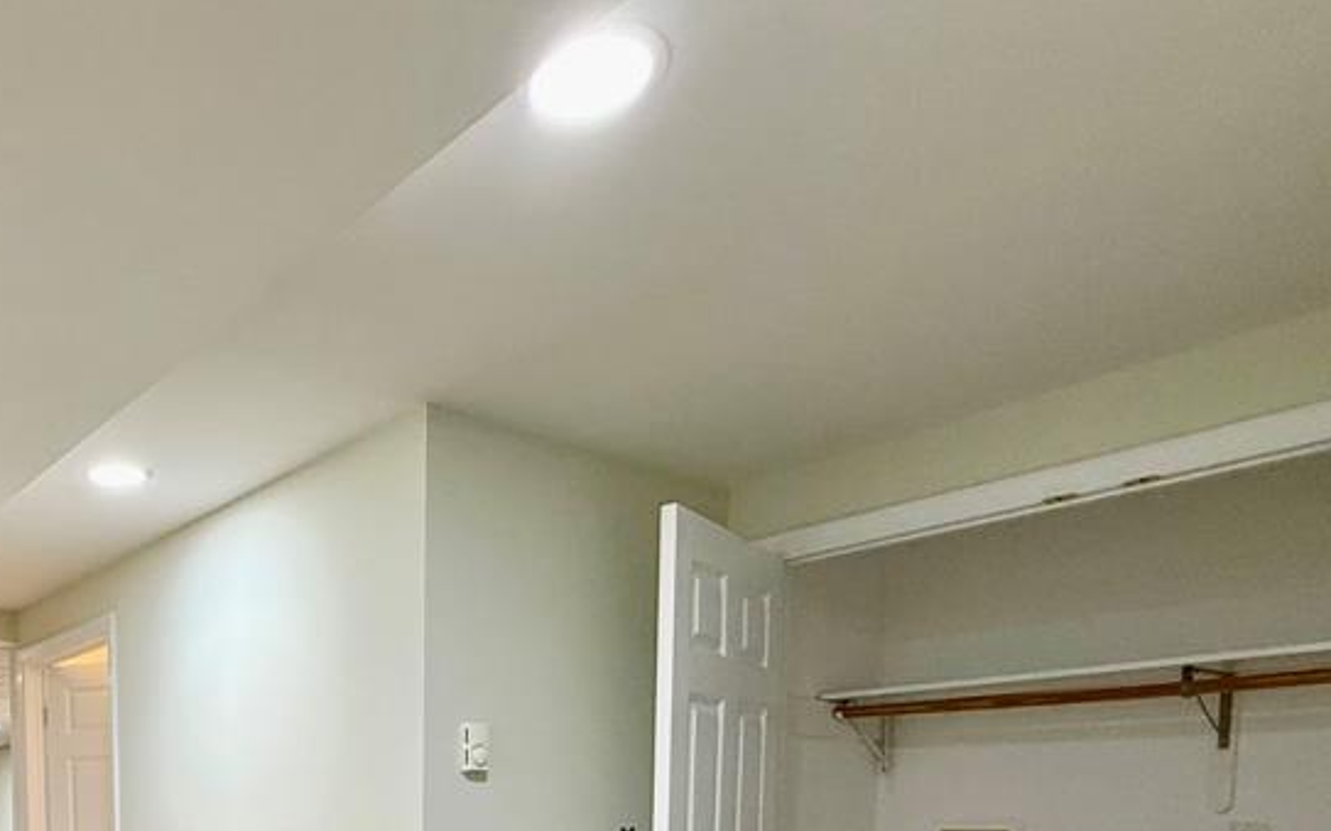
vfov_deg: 37.9
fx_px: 1015
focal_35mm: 28
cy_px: 892
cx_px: 238
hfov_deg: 60.3
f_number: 2.2
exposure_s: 1/120
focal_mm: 2.22
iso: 320
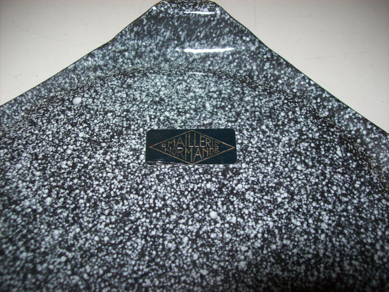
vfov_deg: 39.6
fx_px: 404
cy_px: 146
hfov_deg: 51.4
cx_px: 194
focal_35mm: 36
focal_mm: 6
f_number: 2.7
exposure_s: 1/64
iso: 80
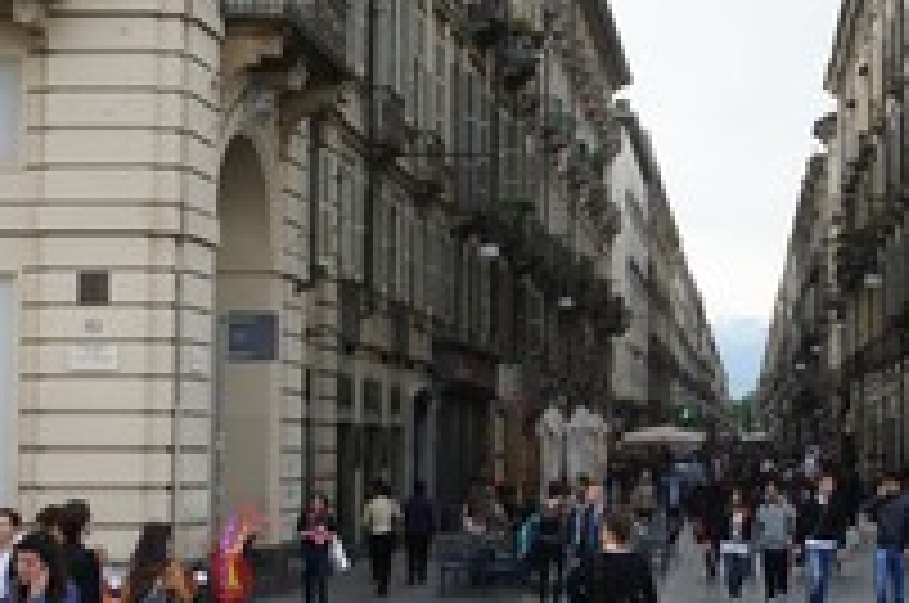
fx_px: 2067
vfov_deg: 16.6
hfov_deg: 24.4
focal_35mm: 82
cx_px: 724
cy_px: 302
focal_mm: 24
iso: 320
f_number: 9
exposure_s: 1/100
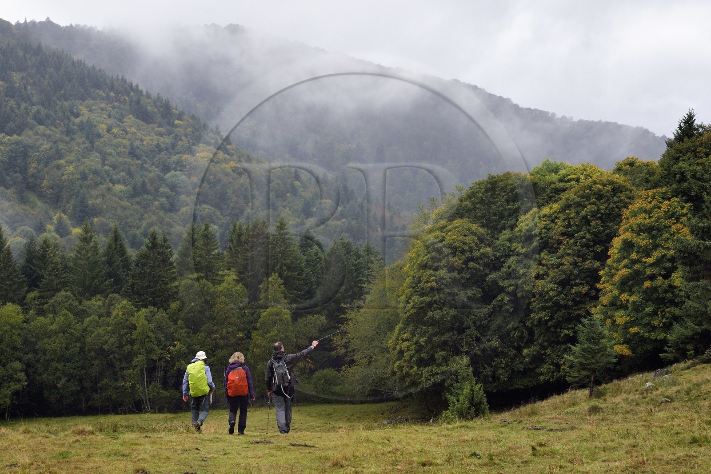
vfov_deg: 21.9
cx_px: 356
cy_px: 237
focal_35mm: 62
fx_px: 1224
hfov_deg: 32.4
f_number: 13
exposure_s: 1/320
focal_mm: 62
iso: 800
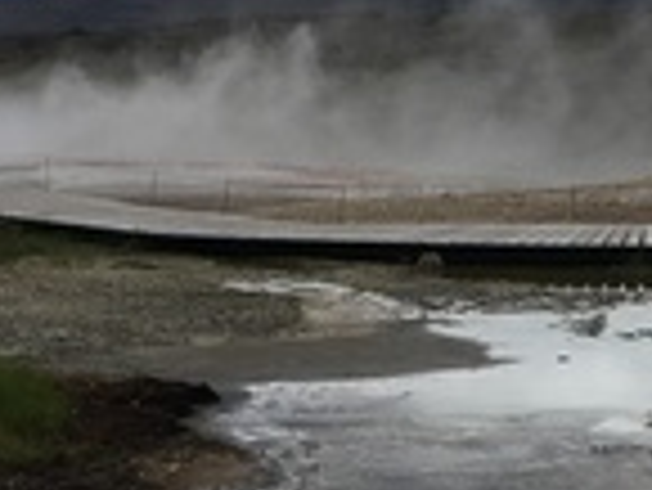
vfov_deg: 11.5
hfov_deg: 15.3
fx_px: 2413
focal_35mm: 128
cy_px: 445
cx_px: 558
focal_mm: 4.15
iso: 25
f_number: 2.2
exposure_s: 1/4274
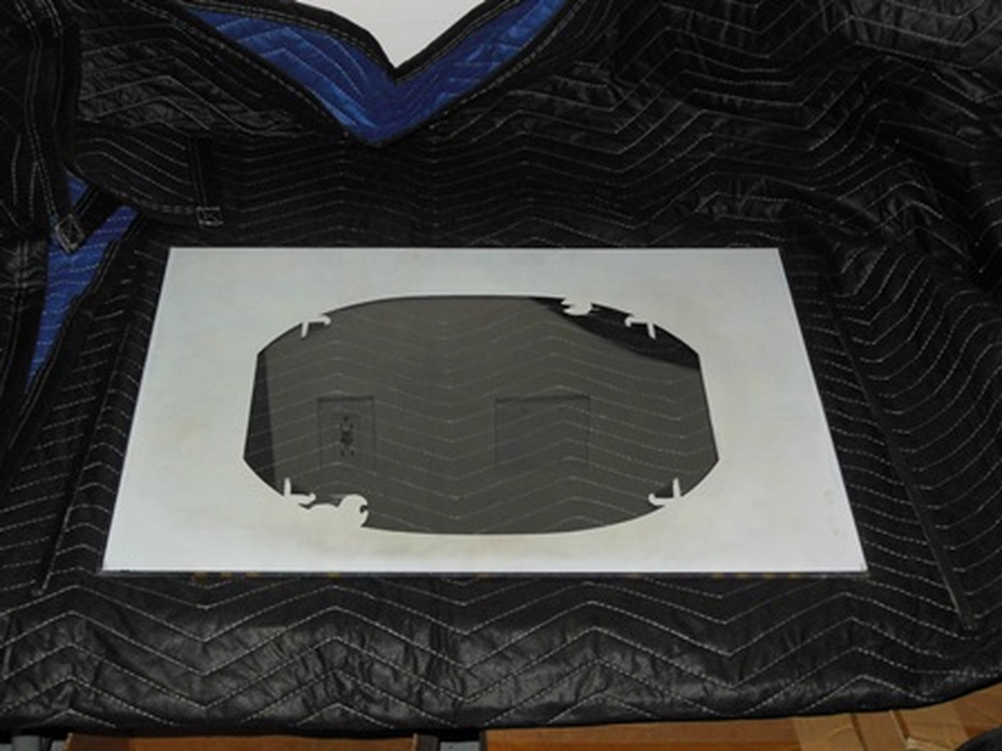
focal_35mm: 50
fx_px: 1447
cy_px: 376
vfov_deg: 29.1
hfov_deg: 38.2
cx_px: 501
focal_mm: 8.9
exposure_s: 1/60
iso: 250
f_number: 4
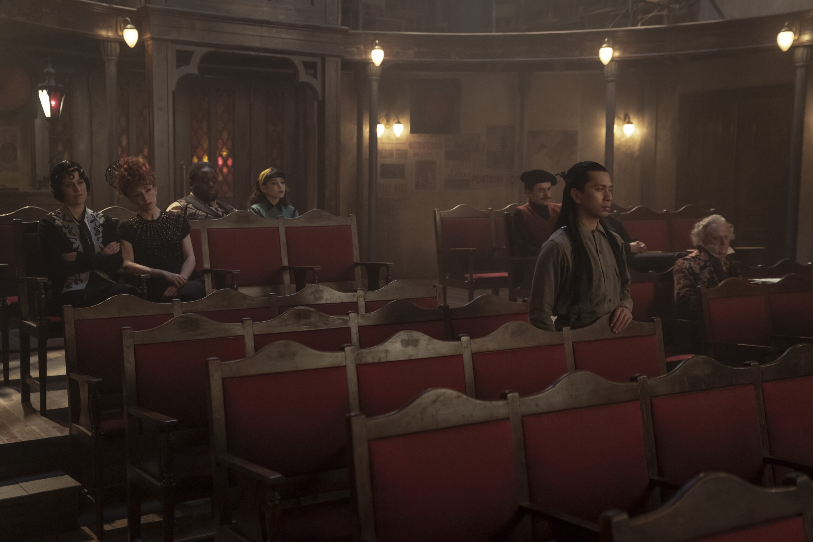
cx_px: 406
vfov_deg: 29.2
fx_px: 1039
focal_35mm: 46
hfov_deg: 42.7
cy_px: 271
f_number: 2.8
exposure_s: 1/160
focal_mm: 46
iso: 4000
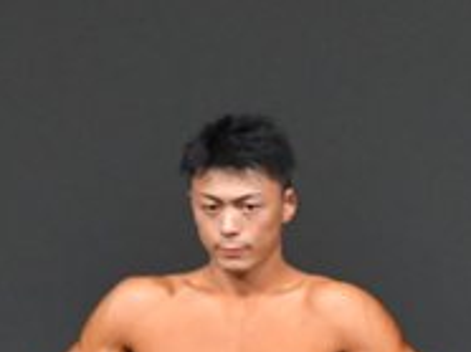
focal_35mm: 1263
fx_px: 17163
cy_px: 631
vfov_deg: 1.2
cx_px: 715
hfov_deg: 1.6
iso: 5000
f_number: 5.6
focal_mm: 210
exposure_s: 1/400
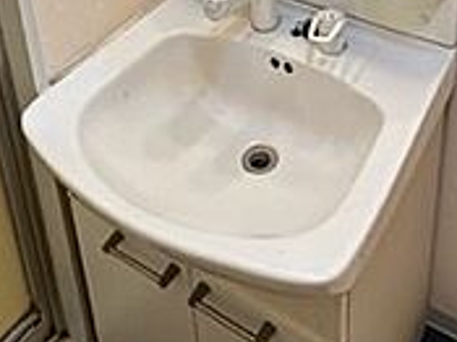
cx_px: 303
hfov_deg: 39.2
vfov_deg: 25.3
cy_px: -123
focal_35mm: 48
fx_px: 633
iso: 500
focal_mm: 2.22
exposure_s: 1/60
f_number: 2.2
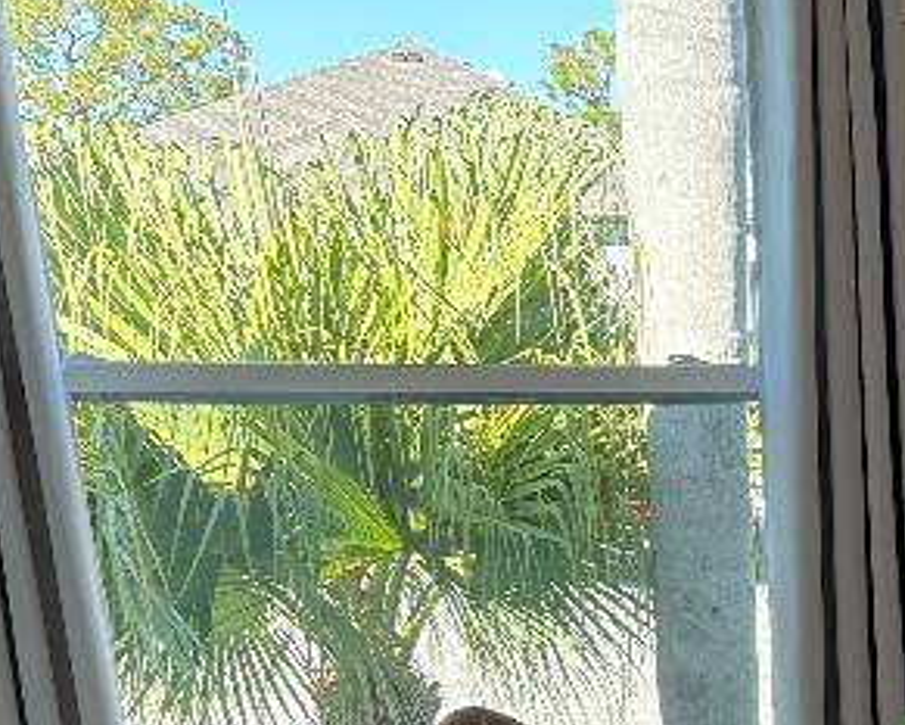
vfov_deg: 19.3
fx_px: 1983
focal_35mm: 74
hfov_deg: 22.6
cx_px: 1213
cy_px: 923
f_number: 1.6
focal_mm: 5.96
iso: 80
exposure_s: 1/240
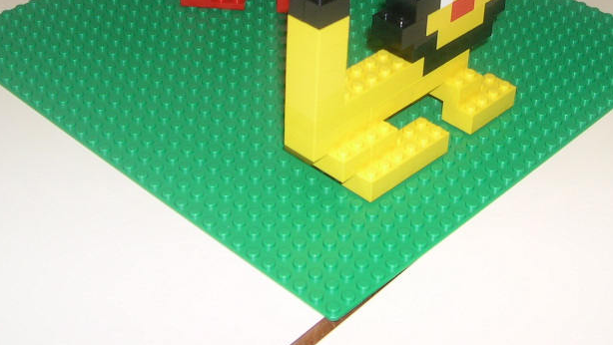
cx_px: 338
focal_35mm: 69
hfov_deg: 30.5
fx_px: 1122
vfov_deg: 17.0
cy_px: -28
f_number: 2.8
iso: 100
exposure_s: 1/60
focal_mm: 8
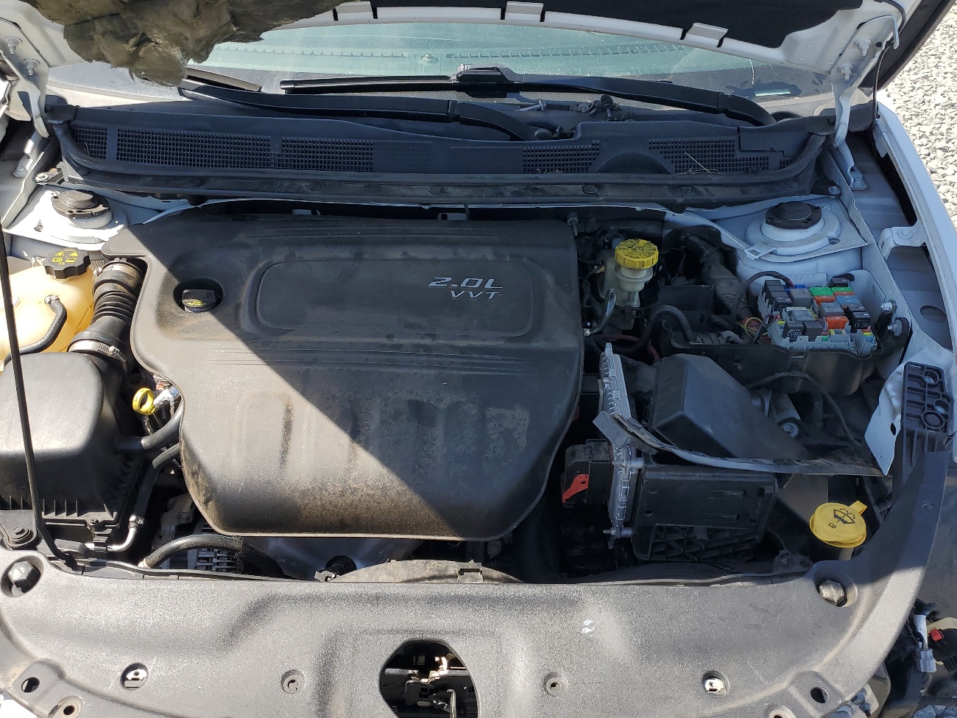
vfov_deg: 44.2
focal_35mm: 32
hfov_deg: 56.8
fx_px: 885
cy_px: 362
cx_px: 442
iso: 50
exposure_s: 1/1250
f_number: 1.5
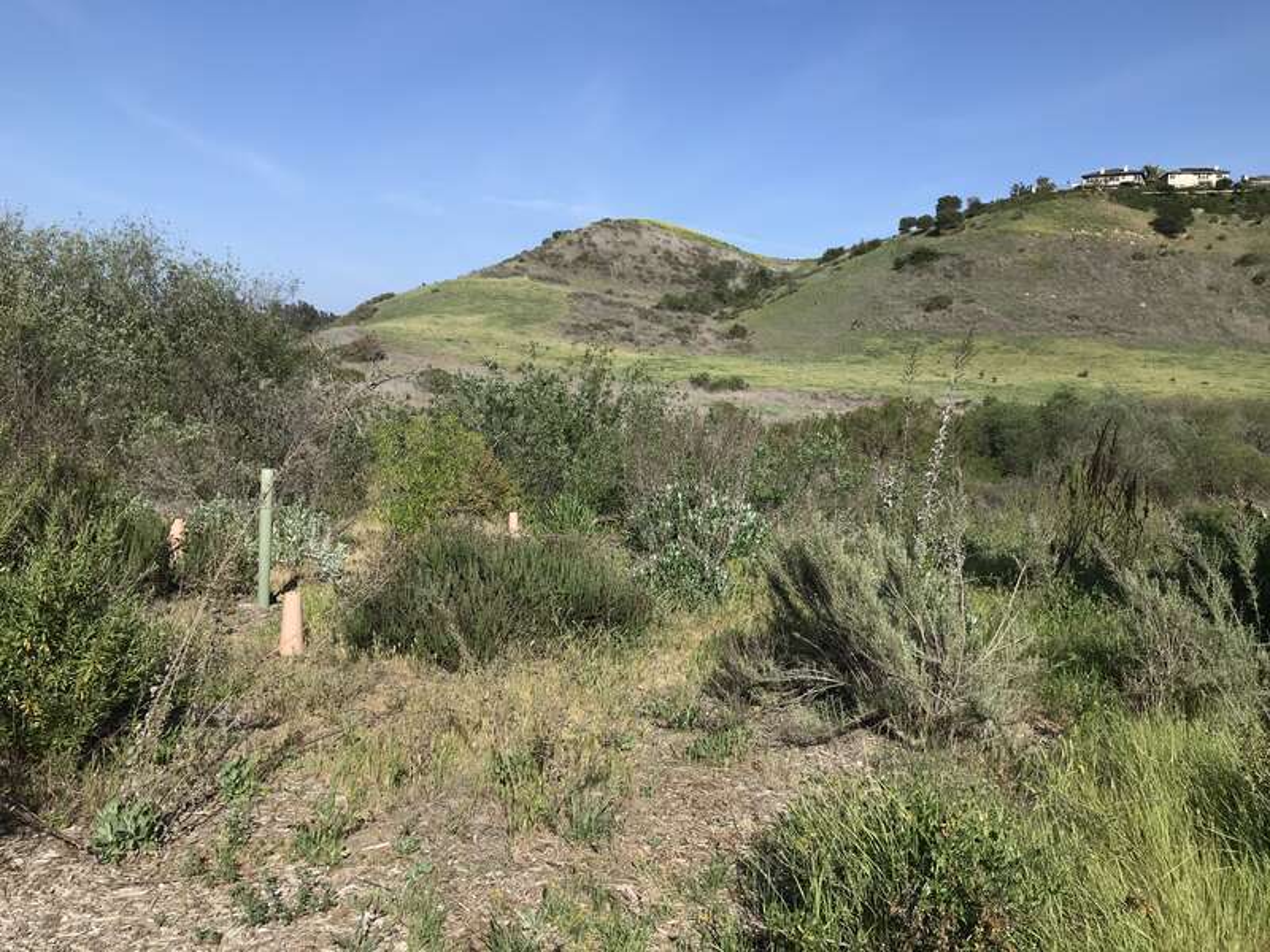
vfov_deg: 49.7
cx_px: 635
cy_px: 476
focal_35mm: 28
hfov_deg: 63.4
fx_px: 1027
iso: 20
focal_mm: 3.99
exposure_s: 1/2591
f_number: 1.8
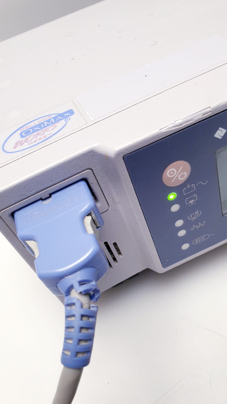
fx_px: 310
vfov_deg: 66.1
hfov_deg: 39.9
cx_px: 140
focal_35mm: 29
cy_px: 205
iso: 100
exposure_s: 1/50
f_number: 2.4
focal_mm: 4.3
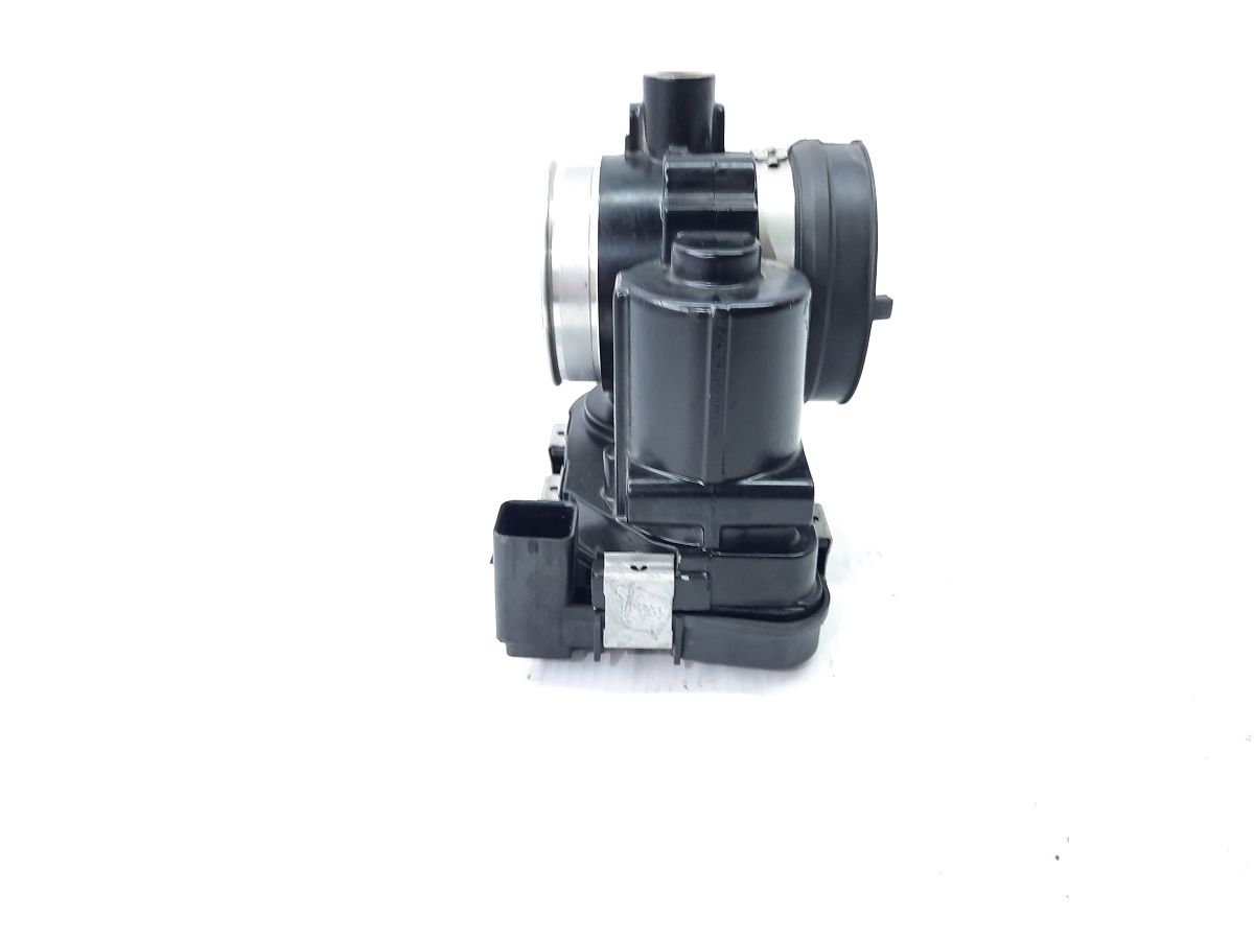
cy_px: 470
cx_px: 627
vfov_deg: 54.9
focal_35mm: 25
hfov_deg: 69.4
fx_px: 906
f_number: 2
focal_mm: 4.6
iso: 160
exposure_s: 1/50
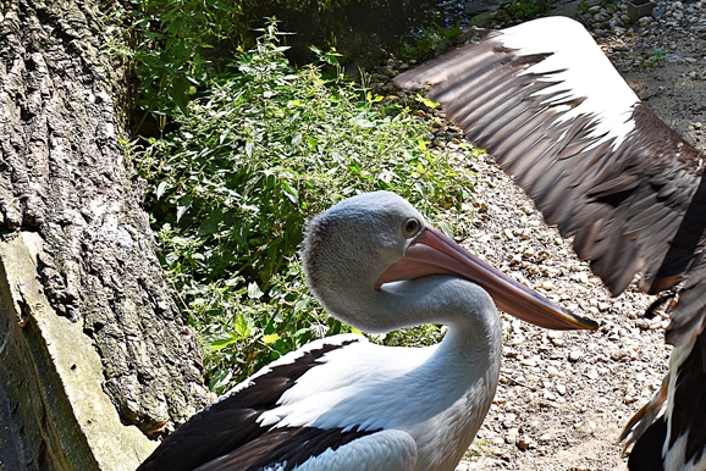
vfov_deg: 16.1
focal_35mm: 85
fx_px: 1668
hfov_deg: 23.8
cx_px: 482
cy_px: 220
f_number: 8
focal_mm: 32
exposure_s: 1/250
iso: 200
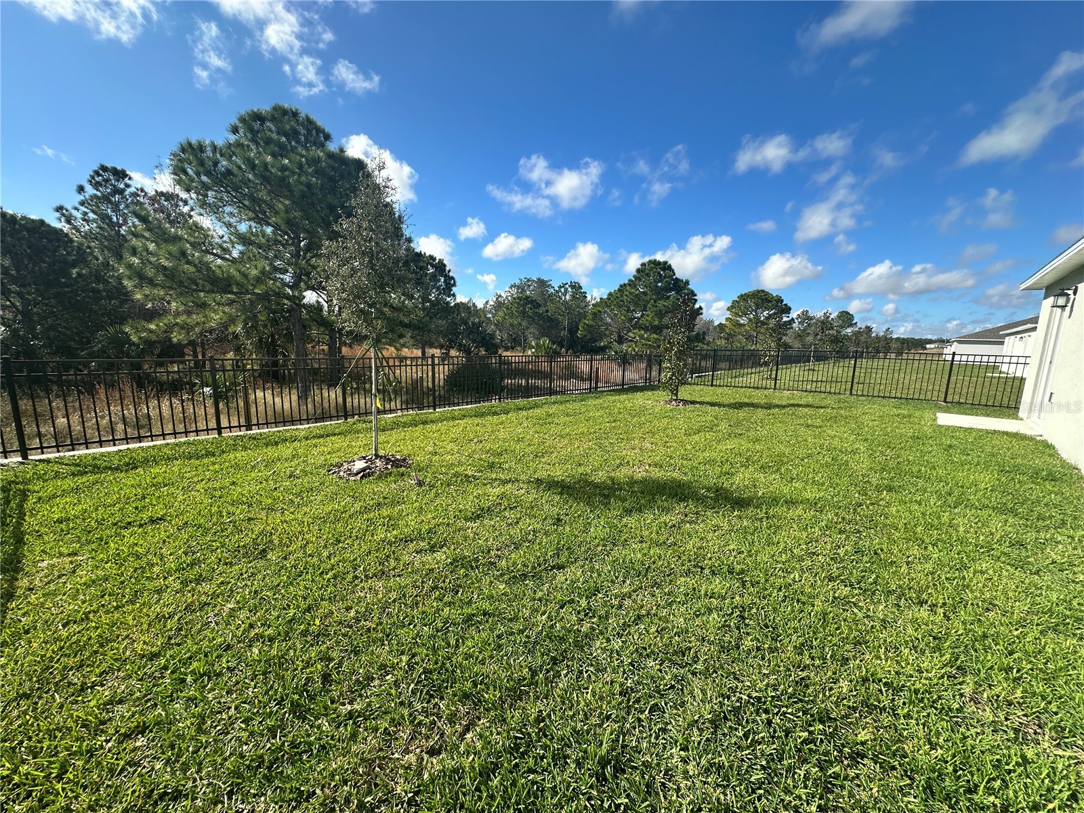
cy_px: 406
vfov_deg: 85.7
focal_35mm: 14
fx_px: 438
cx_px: 542
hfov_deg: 102.1
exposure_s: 1/1416
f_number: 2.2
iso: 50
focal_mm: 2.22
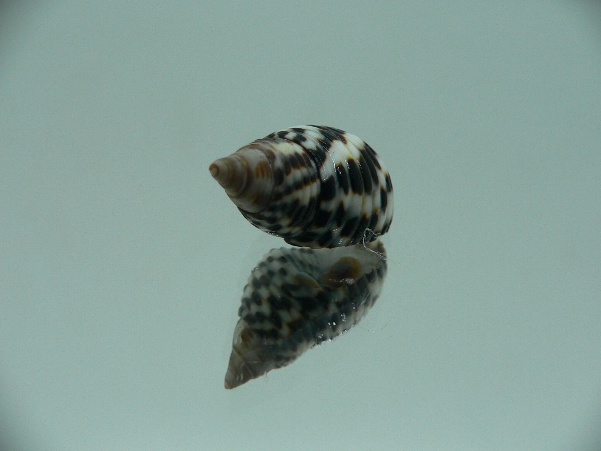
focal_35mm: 35
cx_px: 300
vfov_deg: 40.7
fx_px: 608
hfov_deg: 52.6
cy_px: 226
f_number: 2.8
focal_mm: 4.6
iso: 80
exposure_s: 1/60
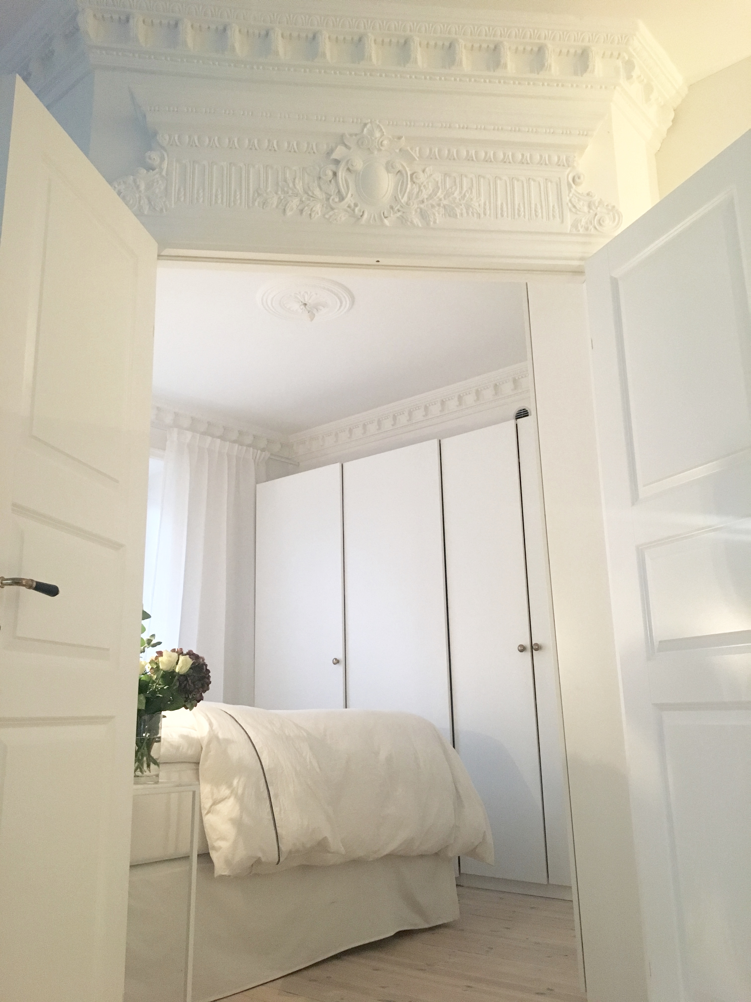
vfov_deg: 61.7
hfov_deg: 48.2
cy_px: 501
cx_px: 376
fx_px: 839
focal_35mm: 29
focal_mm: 4.15
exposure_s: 1/33
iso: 200
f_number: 2.2
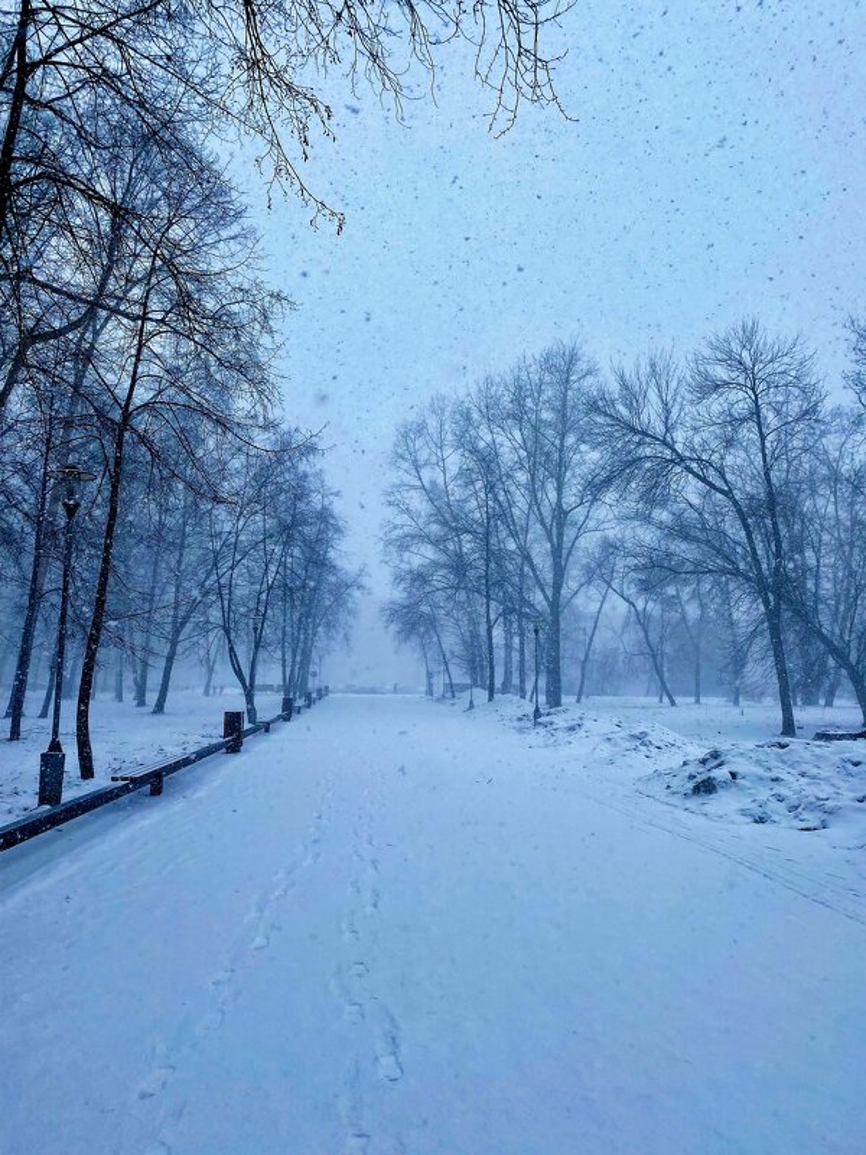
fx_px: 867
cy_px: 578
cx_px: 433
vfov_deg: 67.3
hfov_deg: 53.1
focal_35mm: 26
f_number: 1.8
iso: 32
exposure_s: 1/1025
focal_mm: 4.25
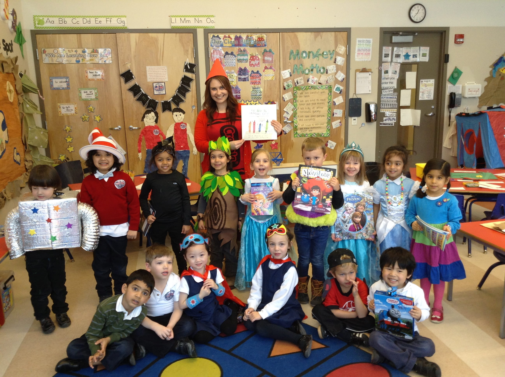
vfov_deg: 42.8
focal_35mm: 33
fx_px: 481
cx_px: 252
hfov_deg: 55.4
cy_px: 188
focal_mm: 3.3
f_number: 2.4
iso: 40
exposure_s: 1/25
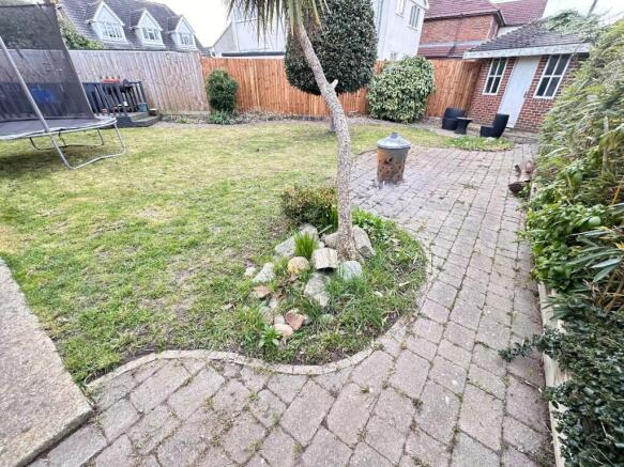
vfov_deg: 85.7
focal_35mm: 14
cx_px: 312
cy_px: 234
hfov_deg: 102.1
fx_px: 252
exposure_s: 1/99
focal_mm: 2.22
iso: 125
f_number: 2.2
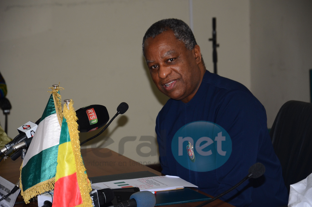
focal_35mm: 158
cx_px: 156
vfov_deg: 8.7
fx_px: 1362
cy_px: 104
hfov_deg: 13.1
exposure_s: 1/100
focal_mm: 105
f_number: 5.6
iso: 500
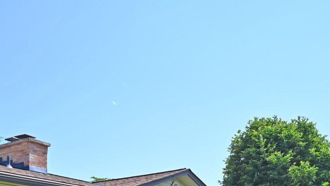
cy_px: 222
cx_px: 33
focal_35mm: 47
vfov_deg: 23.3
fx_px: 411
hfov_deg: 40.4
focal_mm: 22
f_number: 10
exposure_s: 1/125
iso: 80
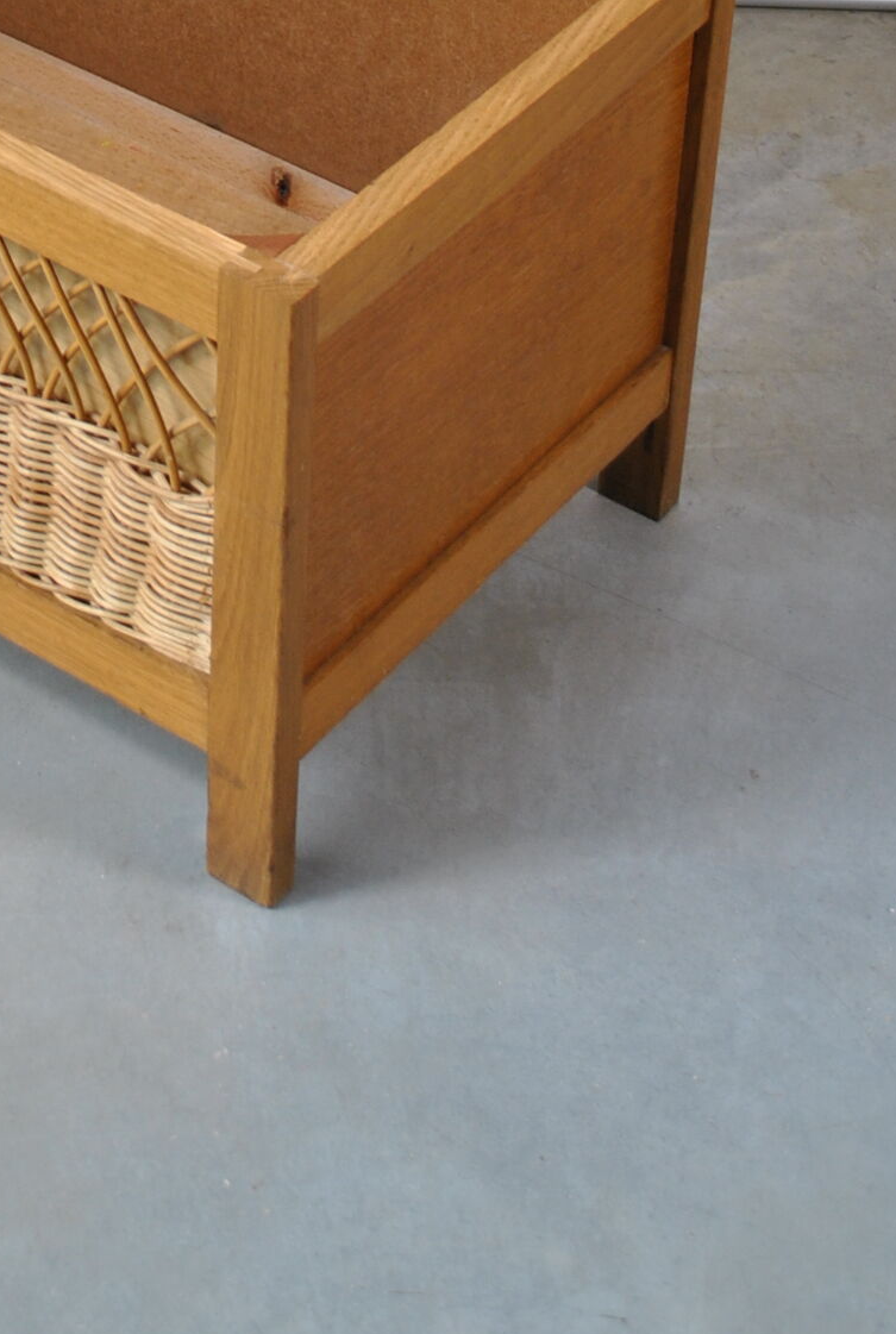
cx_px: 4
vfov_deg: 20.7
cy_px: -182
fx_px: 3454
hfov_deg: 14.5
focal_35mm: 93
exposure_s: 1/50
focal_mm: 24
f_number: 5
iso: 200
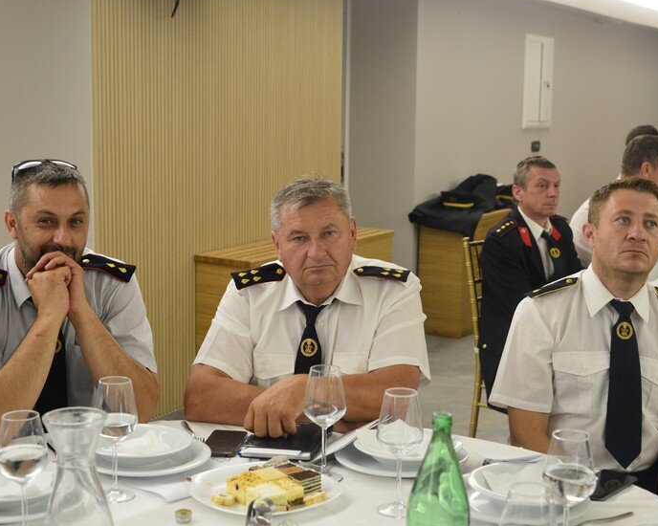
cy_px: 259
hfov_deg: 34.2
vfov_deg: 27.6
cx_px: 321
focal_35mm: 55
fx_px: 1071
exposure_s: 1/125
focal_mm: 48
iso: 4000
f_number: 5
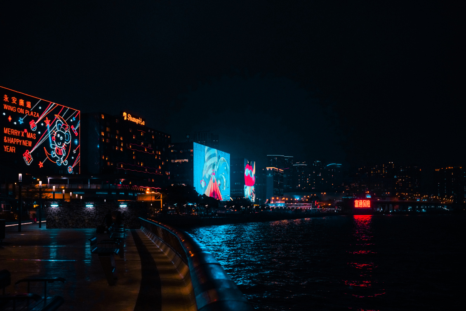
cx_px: 233
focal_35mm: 39
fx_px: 505
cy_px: 156
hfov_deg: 49.6
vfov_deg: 34.2
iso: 1600
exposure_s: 1/160
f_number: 4
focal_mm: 39
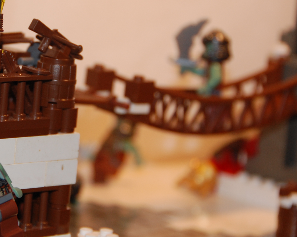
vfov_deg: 7.3
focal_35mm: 212
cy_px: 93
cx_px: 43
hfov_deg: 9.1
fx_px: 1863
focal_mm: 82
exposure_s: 1/60
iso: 400
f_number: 5.3
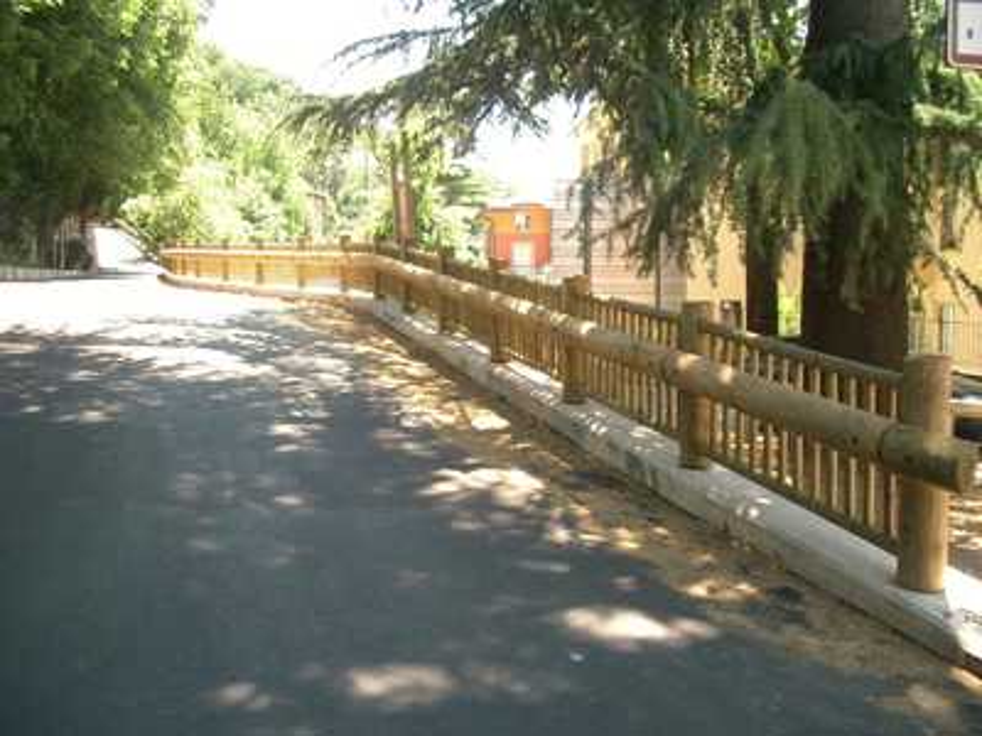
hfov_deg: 52.6
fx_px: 993
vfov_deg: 40.7
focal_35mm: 35
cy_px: 368
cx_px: 491
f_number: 2.6
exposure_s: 1/100
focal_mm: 5.8
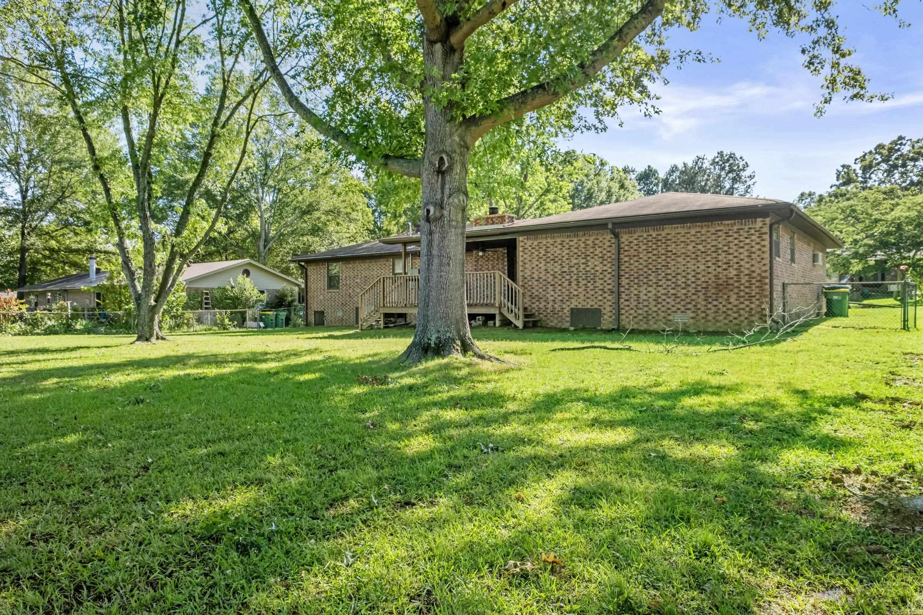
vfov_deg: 55.1
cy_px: 308
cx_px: 462
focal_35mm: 23
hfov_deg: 76.1
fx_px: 590
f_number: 7.1
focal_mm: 15.1
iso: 640
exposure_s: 1/200
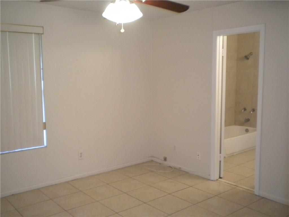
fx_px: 292
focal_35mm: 35
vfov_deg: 40.7
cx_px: 144
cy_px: 108
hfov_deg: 52.6
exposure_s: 1/52.8
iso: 400
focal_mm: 6.3
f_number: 3.1
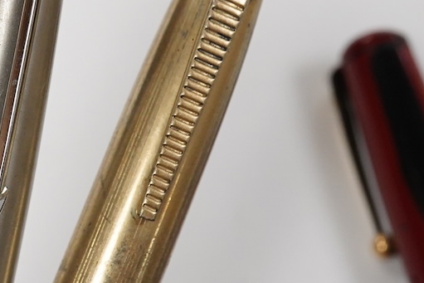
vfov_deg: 13.8
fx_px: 1166
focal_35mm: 99
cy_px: 71
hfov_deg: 20.0
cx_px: -5
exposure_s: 1/200
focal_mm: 30
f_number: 13
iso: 2500
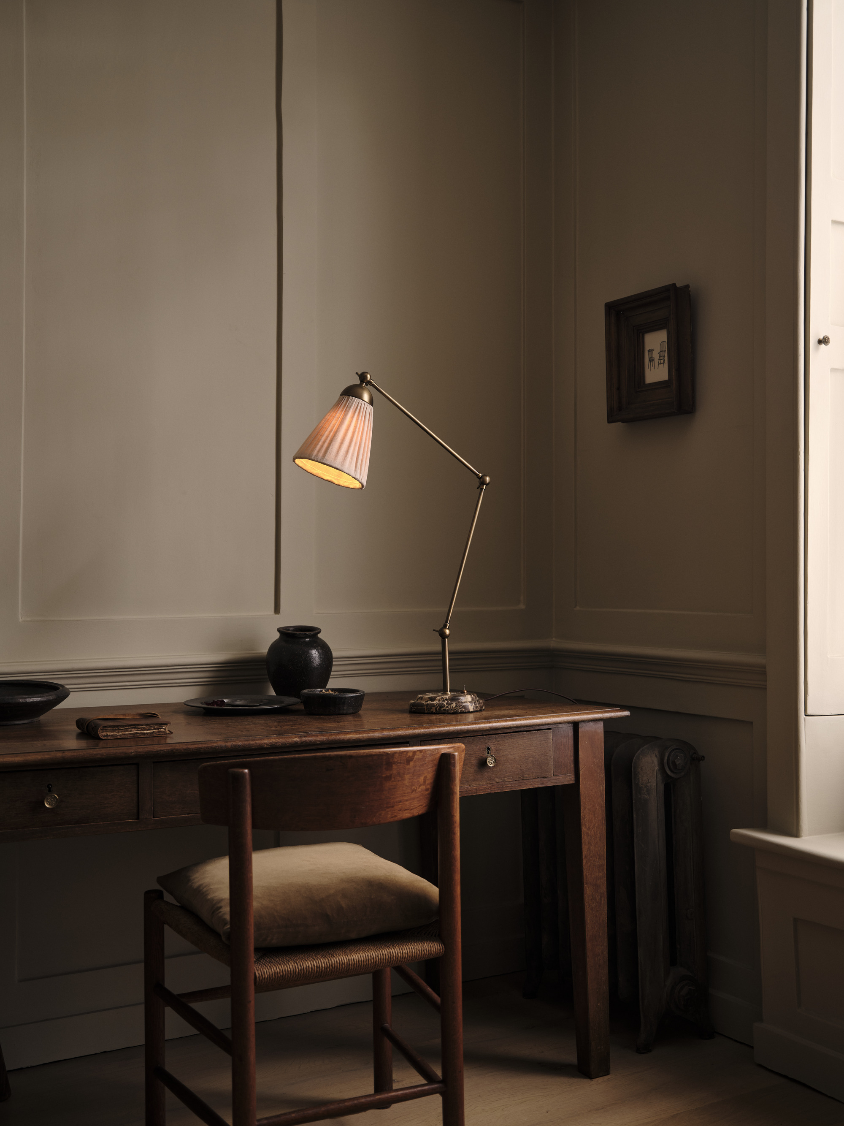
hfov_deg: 37.7
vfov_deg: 49.0
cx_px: 422
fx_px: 1235
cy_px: 563
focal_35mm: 38
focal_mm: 48.2
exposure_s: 1/4
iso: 200
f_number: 5.2
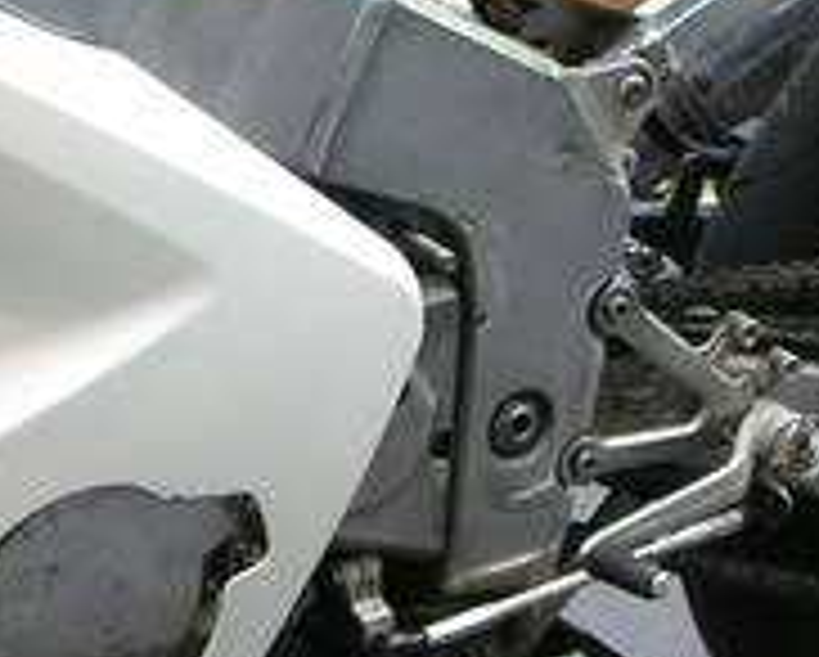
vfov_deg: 10.3
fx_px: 3640
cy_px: 279
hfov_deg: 12.6
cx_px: -86
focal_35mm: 150
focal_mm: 5.8
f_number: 3
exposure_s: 1/55.2
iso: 50
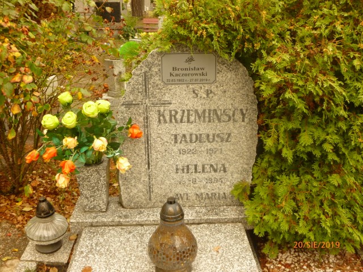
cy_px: 136
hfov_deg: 51.4
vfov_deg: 39.7
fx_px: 378
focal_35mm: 36
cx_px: 182
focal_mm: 6.5
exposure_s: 1/250
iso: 200
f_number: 3.6
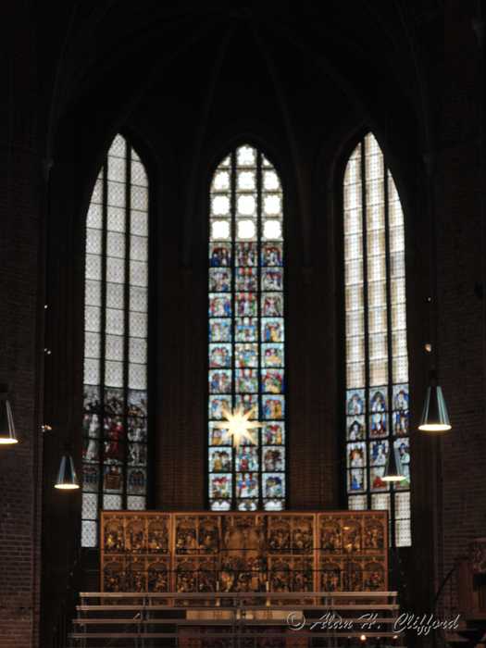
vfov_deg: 23.0
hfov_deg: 17.4
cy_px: 324
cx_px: 243
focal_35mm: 85
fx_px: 1591
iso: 400
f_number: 4.5
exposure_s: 1/13
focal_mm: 18.2
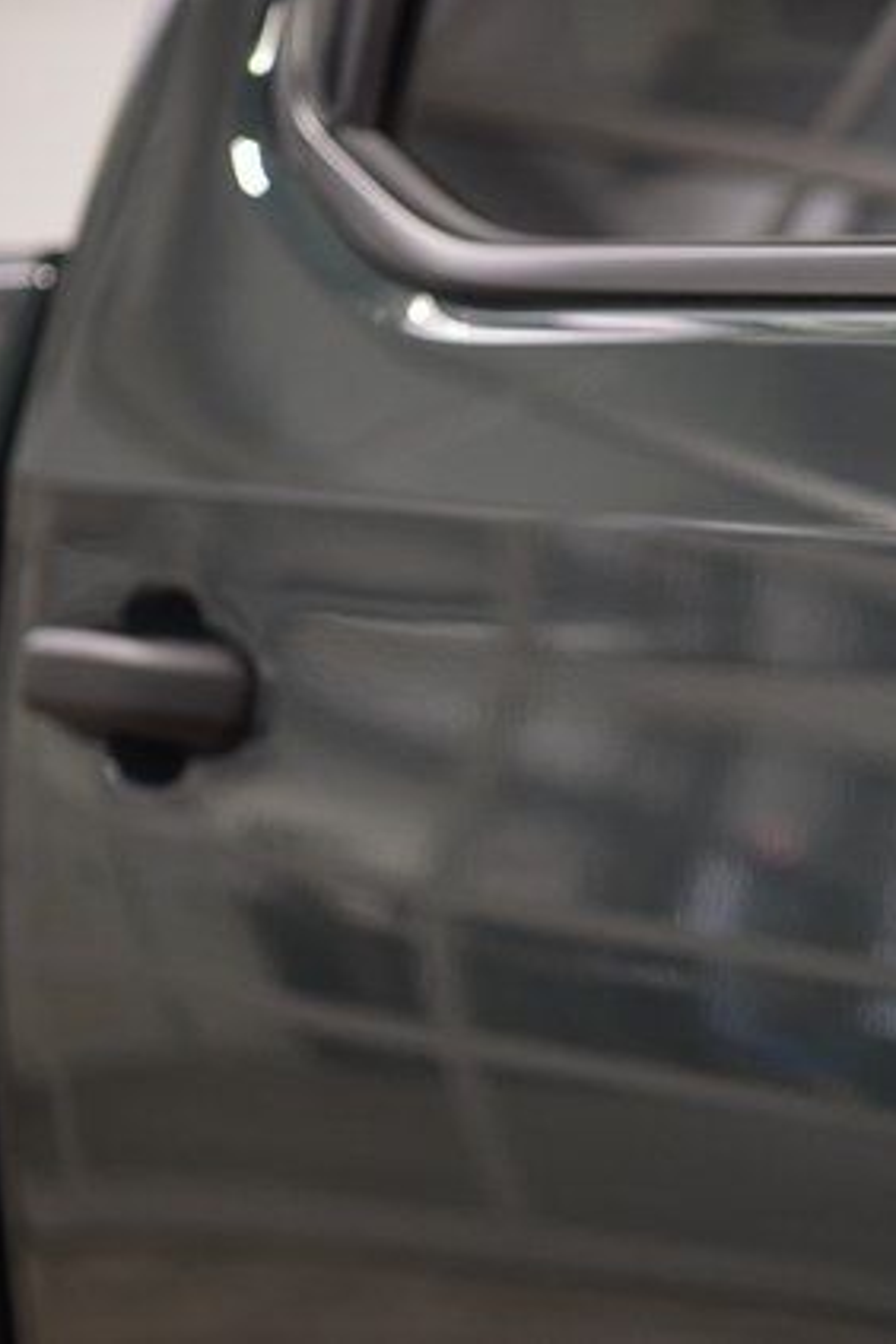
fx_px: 5936
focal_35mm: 159
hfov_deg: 8.6
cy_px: 669
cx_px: 934
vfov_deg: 12.9
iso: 1600
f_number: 3.2
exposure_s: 1/125
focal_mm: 70
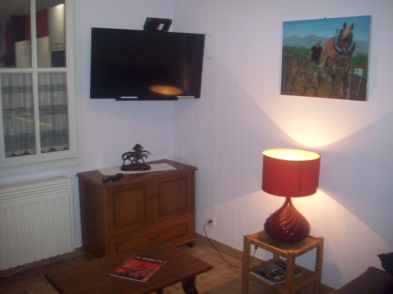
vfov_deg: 38.7
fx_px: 420
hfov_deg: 50.1
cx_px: 196
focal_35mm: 37
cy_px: 147
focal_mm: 6.2
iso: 160
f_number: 2.8
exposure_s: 1/45
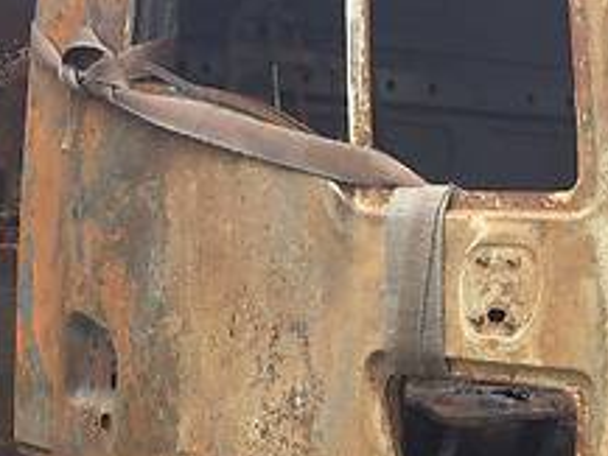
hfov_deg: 18.3
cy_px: 520
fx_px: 1880
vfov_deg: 13.5
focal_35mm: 107
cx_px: 174
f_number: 2.2
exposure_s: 1/439
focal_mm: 4.2
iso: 32
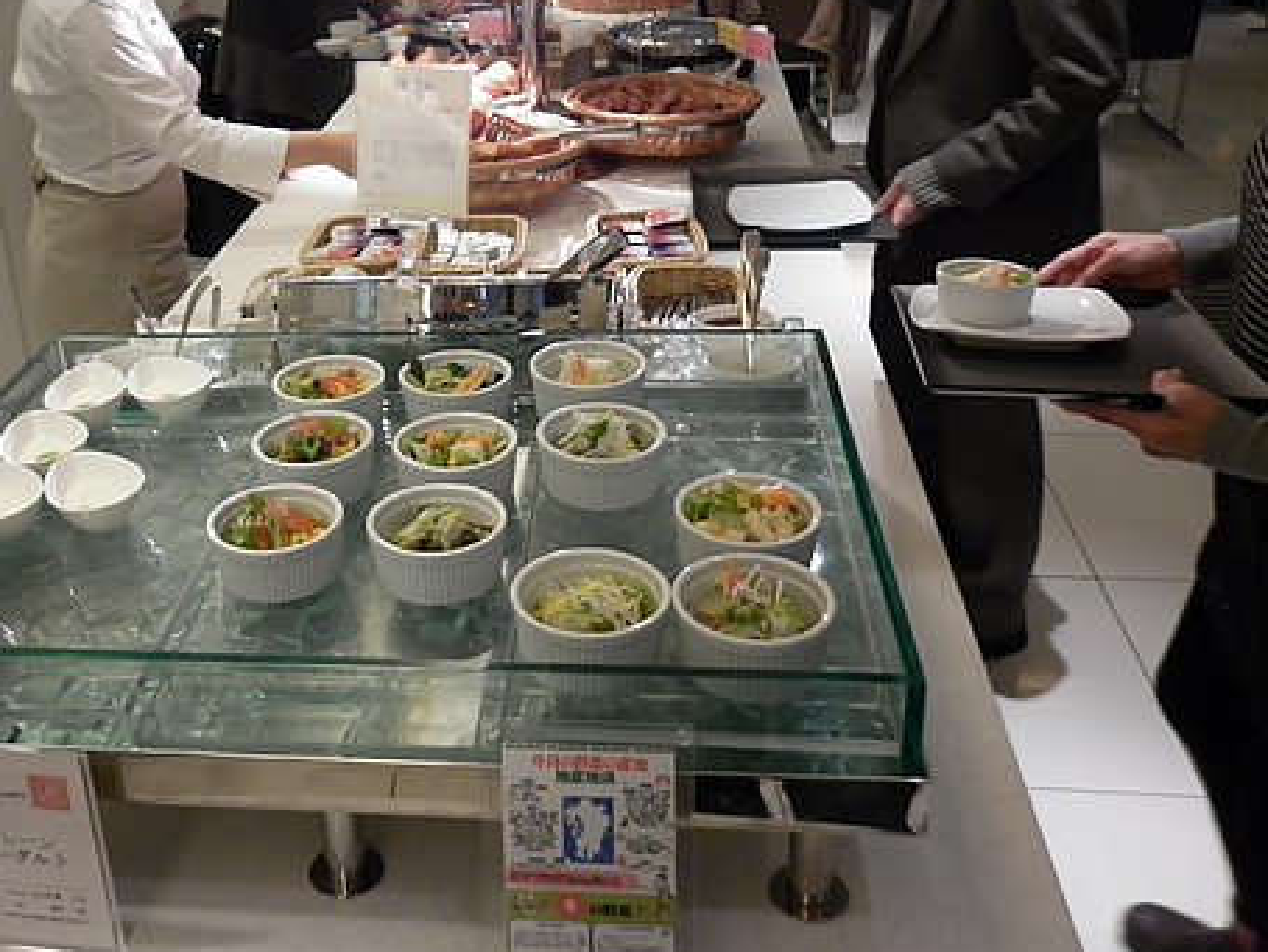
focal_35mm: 37
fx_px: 1356
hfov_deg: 49.4
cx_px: 436
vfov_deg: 38.4
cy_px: 343
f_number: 2.8
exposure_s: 1/30
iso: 200
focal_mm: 5
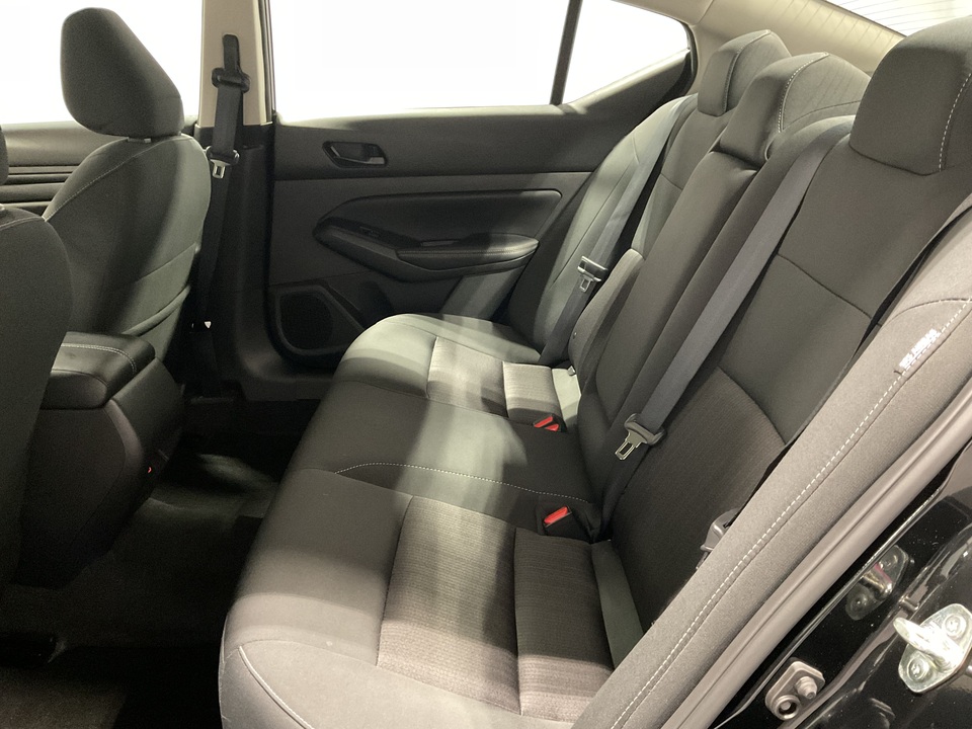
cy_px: 364
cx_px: 486
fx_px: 814
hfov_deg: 61.7
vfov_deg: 48.2
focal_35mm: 29
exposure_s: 1/25
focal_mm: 3
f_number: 1.8
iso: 400
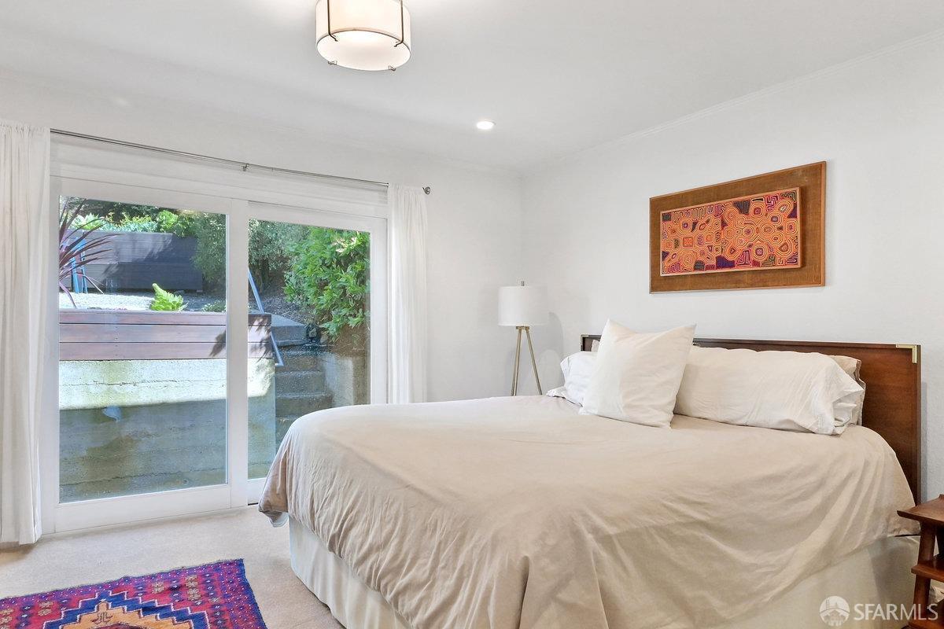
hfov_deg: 81.2
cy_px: 314
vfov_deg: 59.5
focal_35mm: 21
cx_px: 472
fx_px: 551
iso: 800
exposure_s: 1/20
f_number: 11
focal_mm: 14
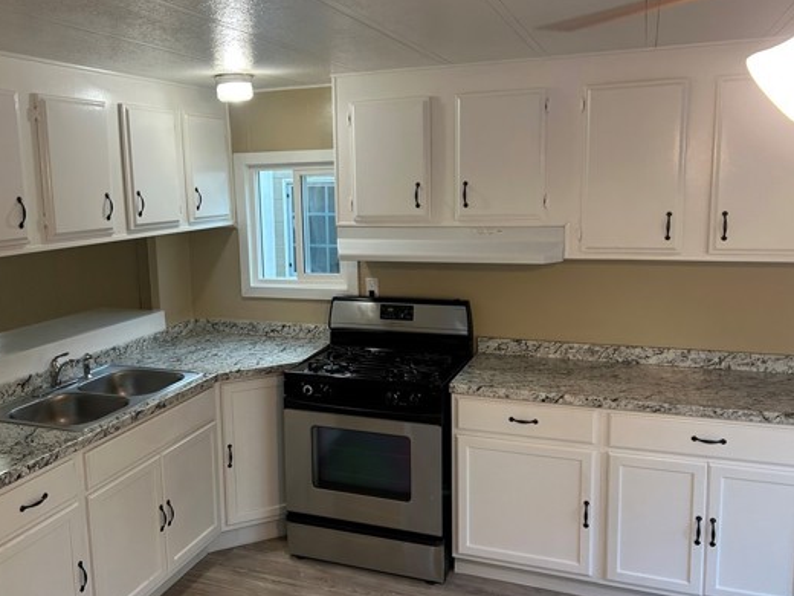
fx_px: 734
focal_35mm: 32
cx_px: 331
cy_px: 284
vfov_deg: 44.1
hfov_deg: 56.5
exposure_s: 1/120
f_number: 1.5
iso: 100
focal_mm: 5.7
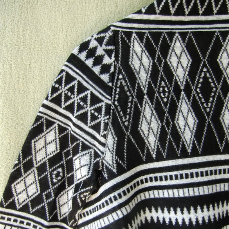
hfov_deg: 55.6
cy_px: 137
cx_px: 114
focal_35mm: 29
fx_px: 217
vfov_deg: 55.2
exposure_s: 1/60
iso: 100
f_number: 3.2
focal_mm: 4.3
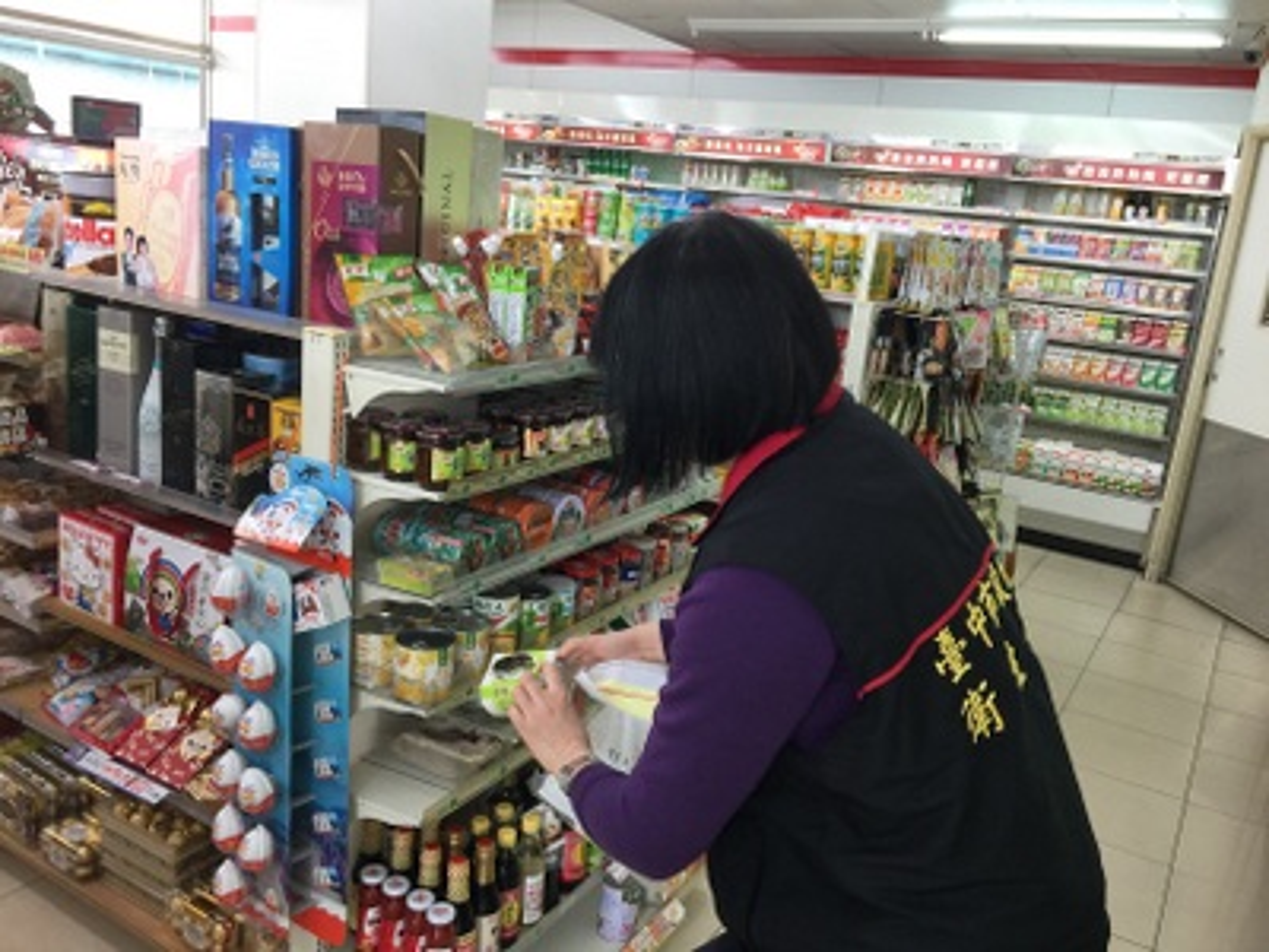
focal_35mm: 29
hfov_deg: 61.7
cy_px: 476
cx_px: 634
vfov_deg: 48.2
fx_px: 1063
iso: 32
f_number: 2.2
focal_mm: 4.15
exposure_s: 1/40
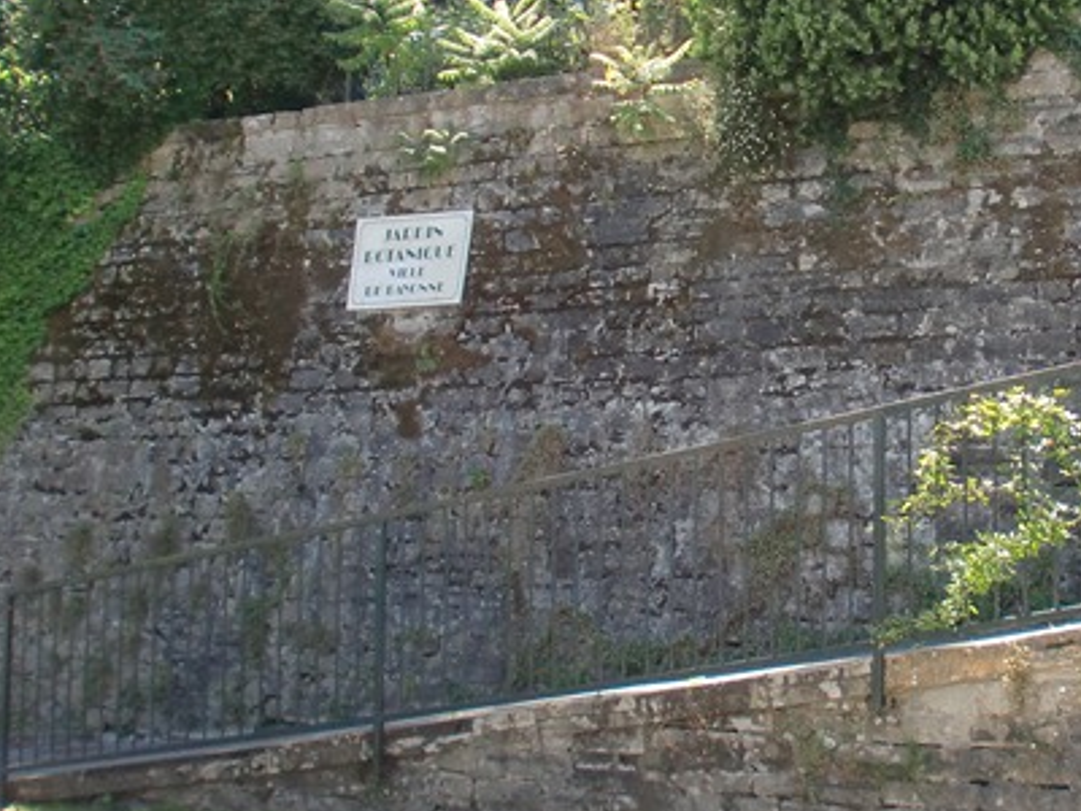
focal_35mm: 52
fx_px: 1624
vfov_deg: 28.0
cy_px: 349
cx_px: 795
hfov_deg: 36.1
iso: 64
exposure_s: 1/250
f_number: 2.6
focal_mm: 4.65
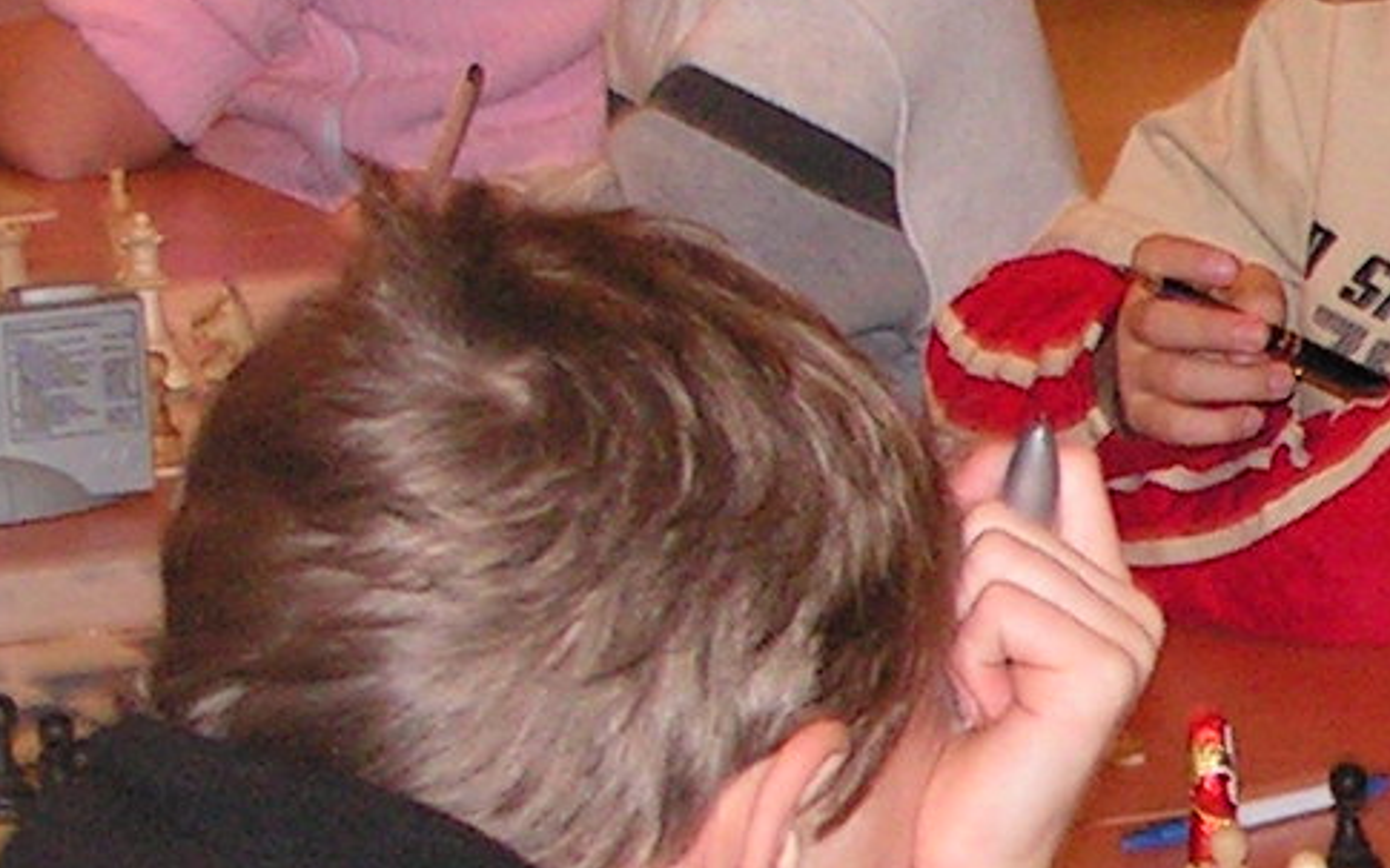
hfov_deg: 7.7
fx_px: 10000
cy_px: 739
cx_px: 2634
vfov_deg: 5.0
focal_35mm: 264
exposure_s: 1/60
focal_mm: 9.9
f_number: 3.3
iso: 200
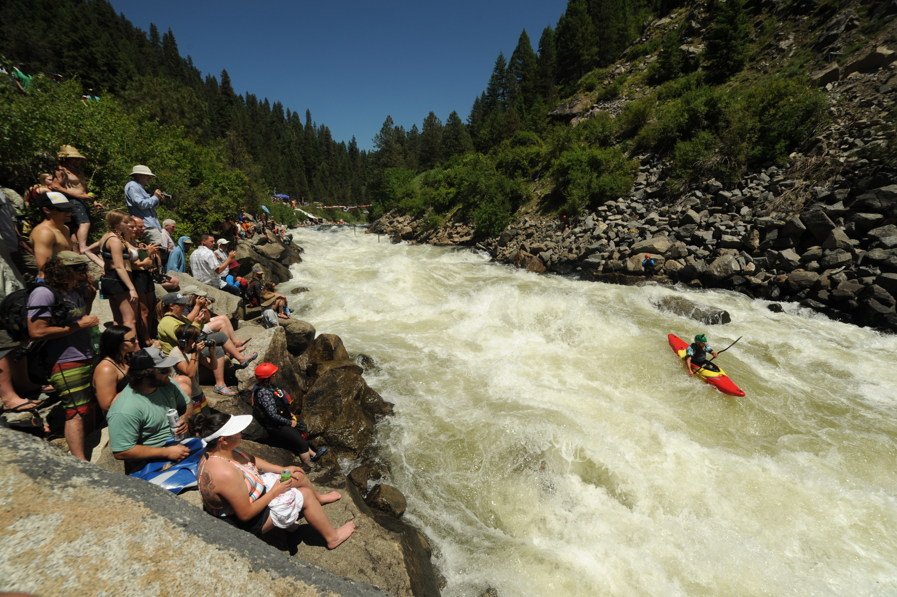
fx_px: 349
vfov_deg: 81.1
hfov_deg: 104.3
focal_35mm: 14
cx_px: 448
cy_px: 298
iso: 400
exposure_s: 1/1600
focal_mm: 14
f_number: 9
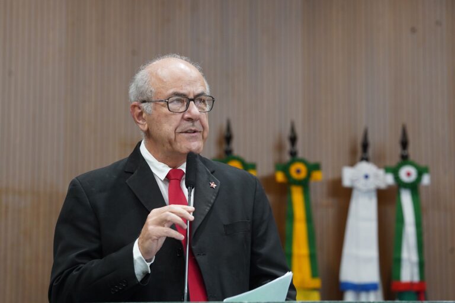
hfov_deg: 14.3
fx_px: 1820
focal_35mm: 144
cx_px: 228
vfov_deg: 9.5
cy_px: 152
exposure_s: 1/200
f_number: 5.6
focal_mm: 144
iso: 3200
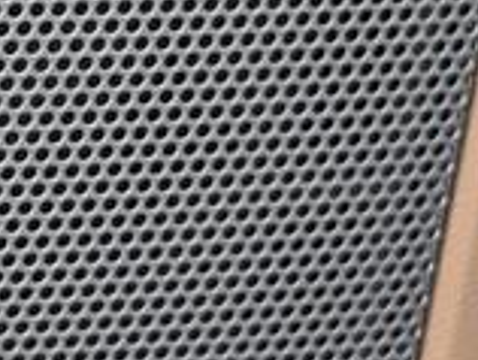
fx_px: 2738
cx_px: -245
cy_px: 139
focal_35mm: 198
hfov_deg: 9.7
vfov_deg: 7.5
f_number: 1.68
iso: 604
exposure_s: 1/833
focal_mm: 6.9
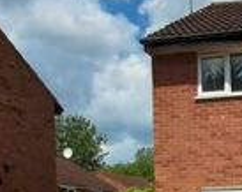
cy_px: 212
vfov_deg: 22.1
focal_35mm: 65
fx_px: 465
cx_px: 265
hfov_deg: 26.9
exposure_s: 1/2096
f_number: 2.2
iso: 40
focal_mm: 1.42
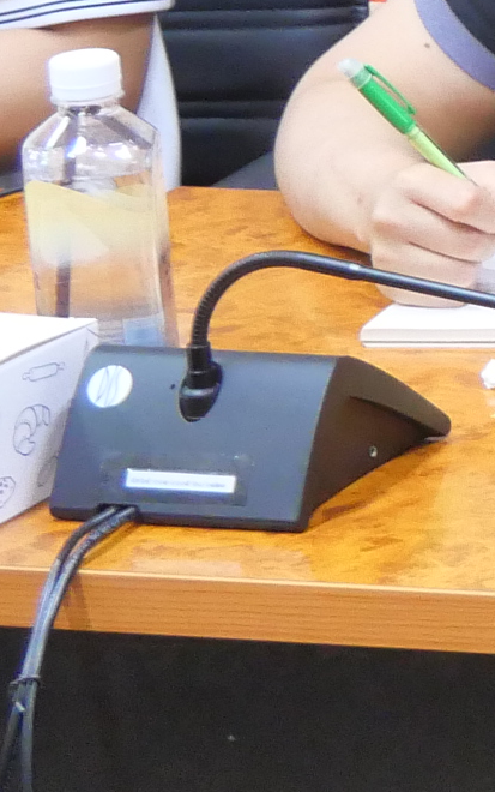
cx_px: 2070
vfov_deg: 8.8
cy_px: -316
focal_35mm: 235
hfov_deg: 5.0
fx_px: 5068
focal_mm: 20
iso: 1600
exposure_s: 1/8
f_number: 5.6
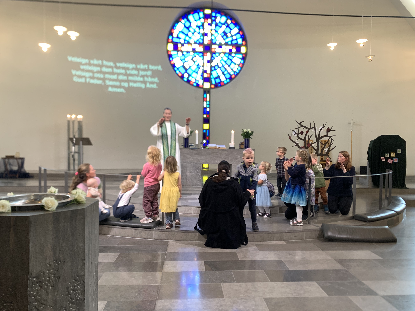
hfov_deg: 67.3
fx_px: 312
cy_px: 156
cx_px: 208
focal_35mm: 26
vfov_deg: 53.1
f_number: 1.8
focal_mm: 4.25
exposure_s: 1/50
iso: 200
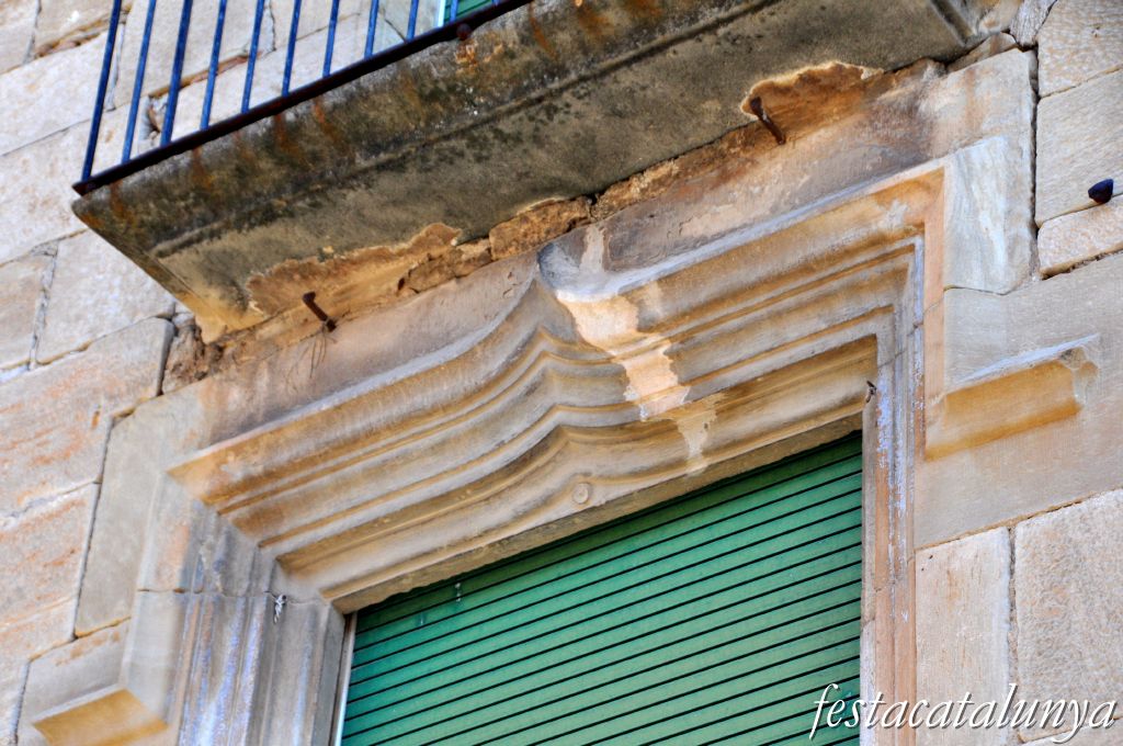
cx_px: 562
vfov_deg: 12.1
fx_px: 3505
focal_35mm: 112
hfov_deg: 18.2
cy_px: 373
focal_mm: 75
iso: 500
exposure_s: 1/250
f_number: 8
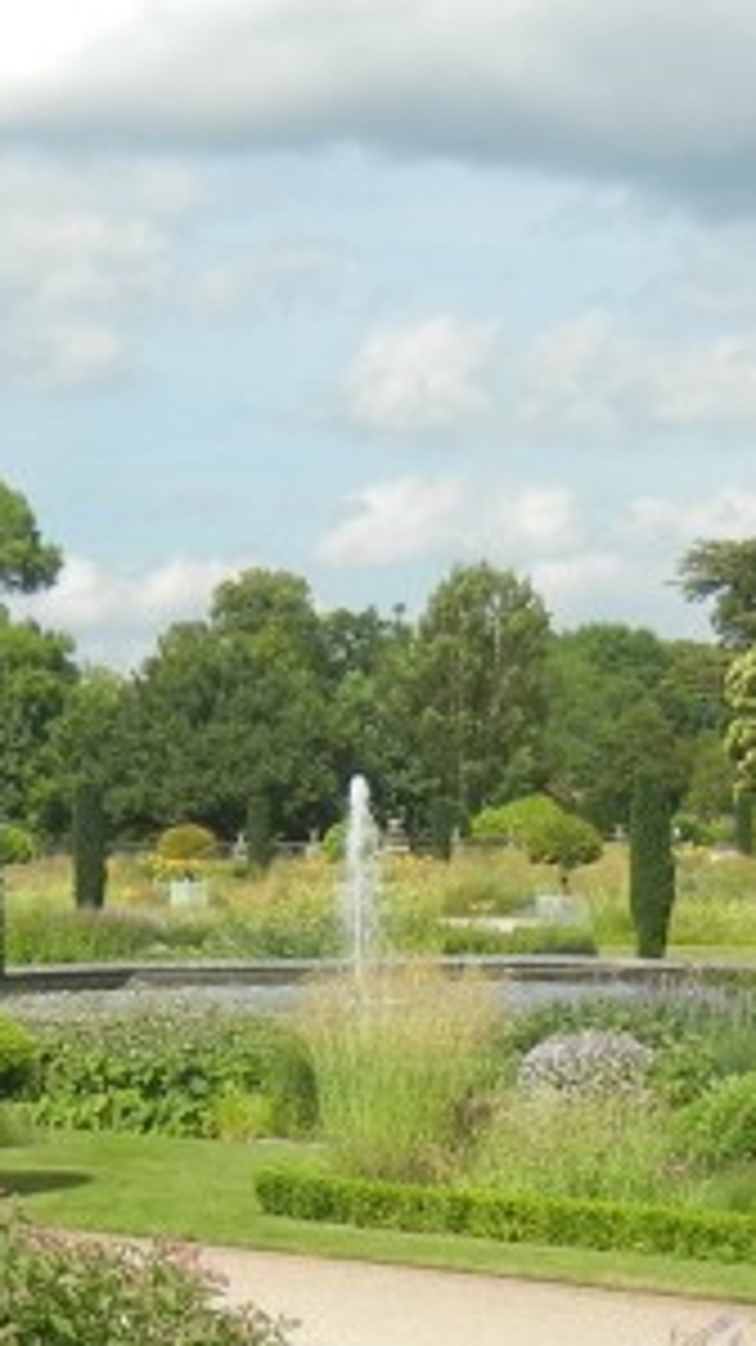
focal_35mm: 112
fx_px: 3995
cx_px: 324
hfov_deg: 10.8
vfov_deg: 19.0
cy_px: 927
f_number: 7
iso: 160
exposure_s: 1/391
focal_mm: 5.4
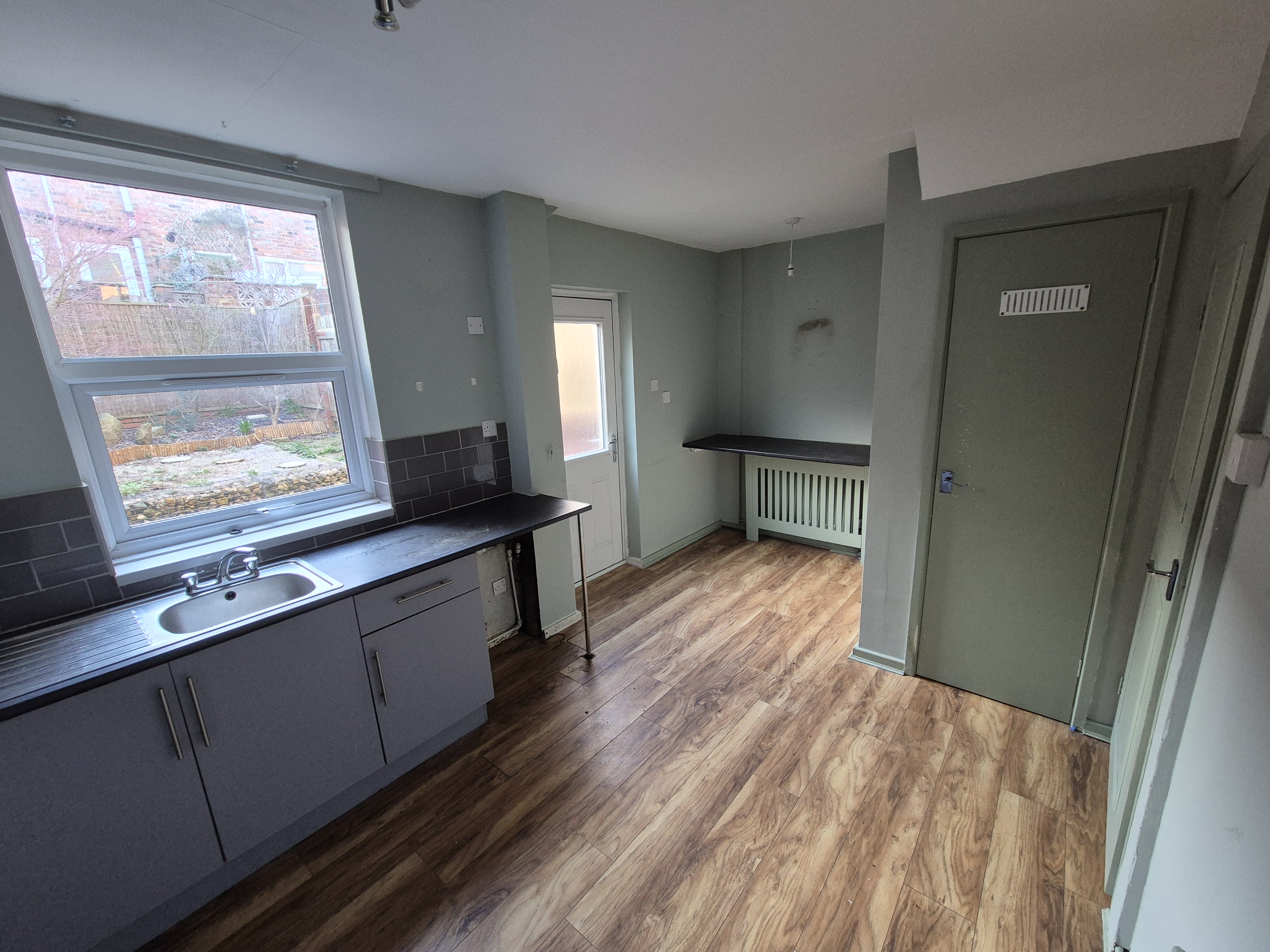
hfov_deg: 106.2
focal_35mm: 13
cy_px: 476
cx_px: 635
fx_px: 477
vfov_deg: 89.9
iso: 400
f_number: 2.2
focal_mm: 2.2
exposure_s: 1/50
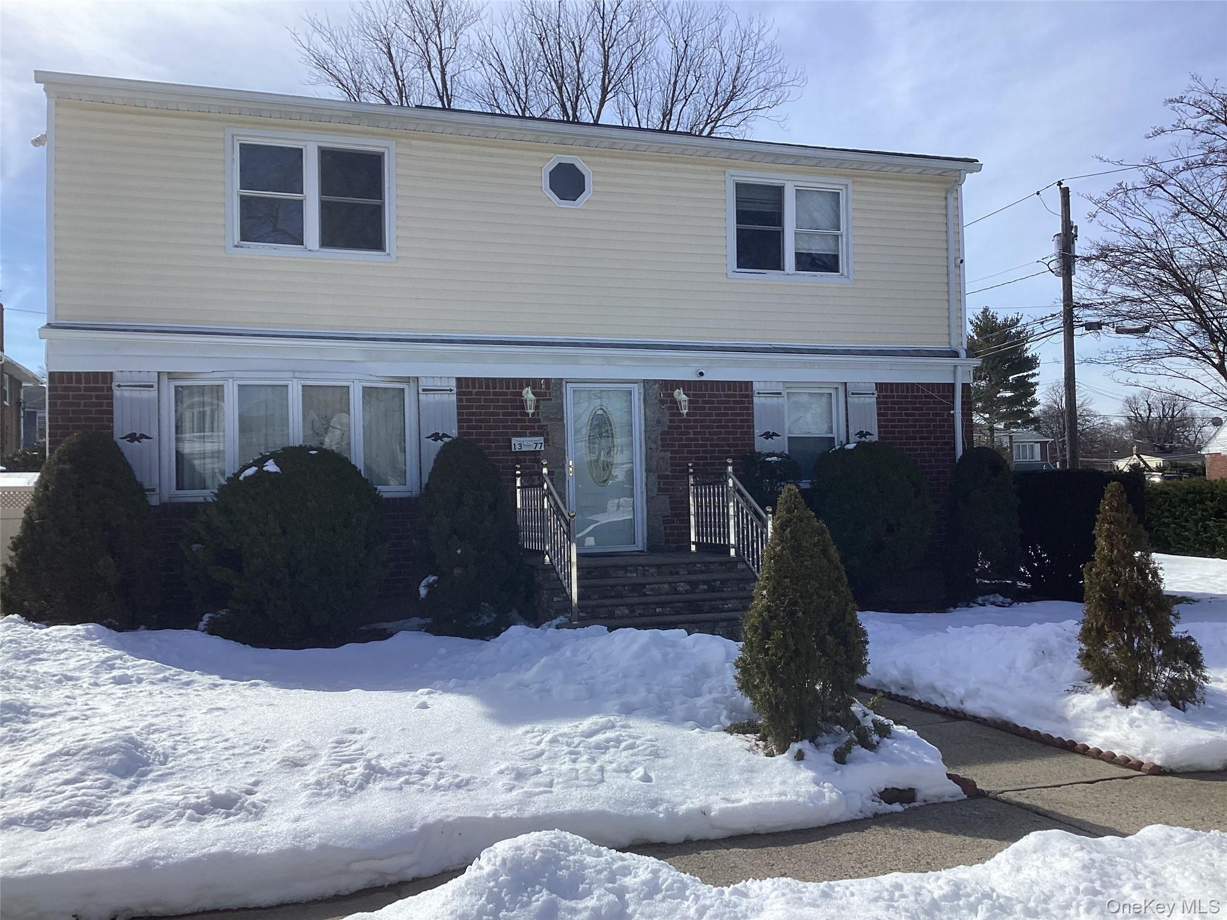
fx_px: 1099
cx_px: 614
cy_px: 460
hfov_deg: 58.4
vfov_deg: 45.4
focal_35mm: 31
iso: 25
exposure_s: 1/1852
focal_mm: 3.3
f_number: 2.4
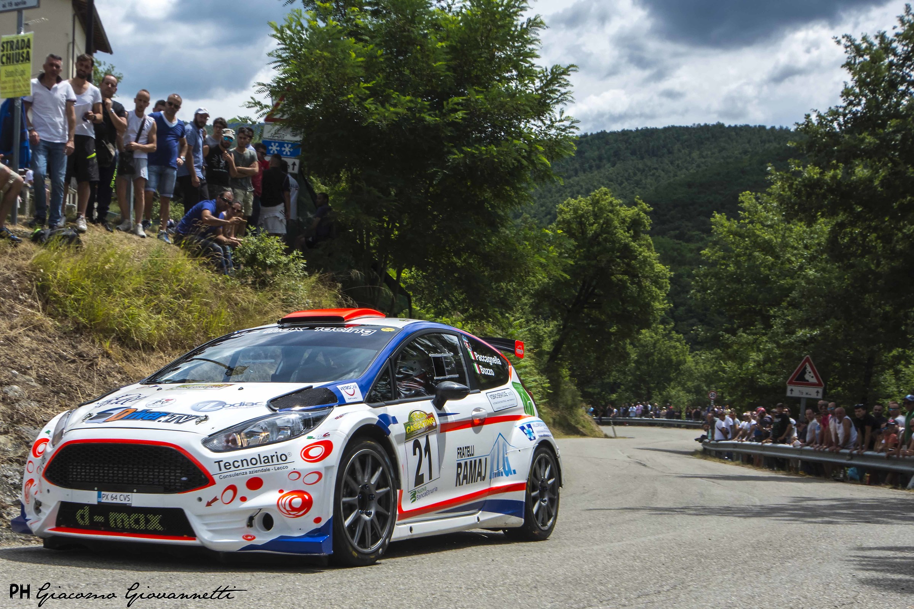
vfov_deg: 36.9
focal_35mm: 36
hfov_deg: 53.1
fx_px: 914
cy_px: 304
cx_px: 457
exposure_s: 1/1000
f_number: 9
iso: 400
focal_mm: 24
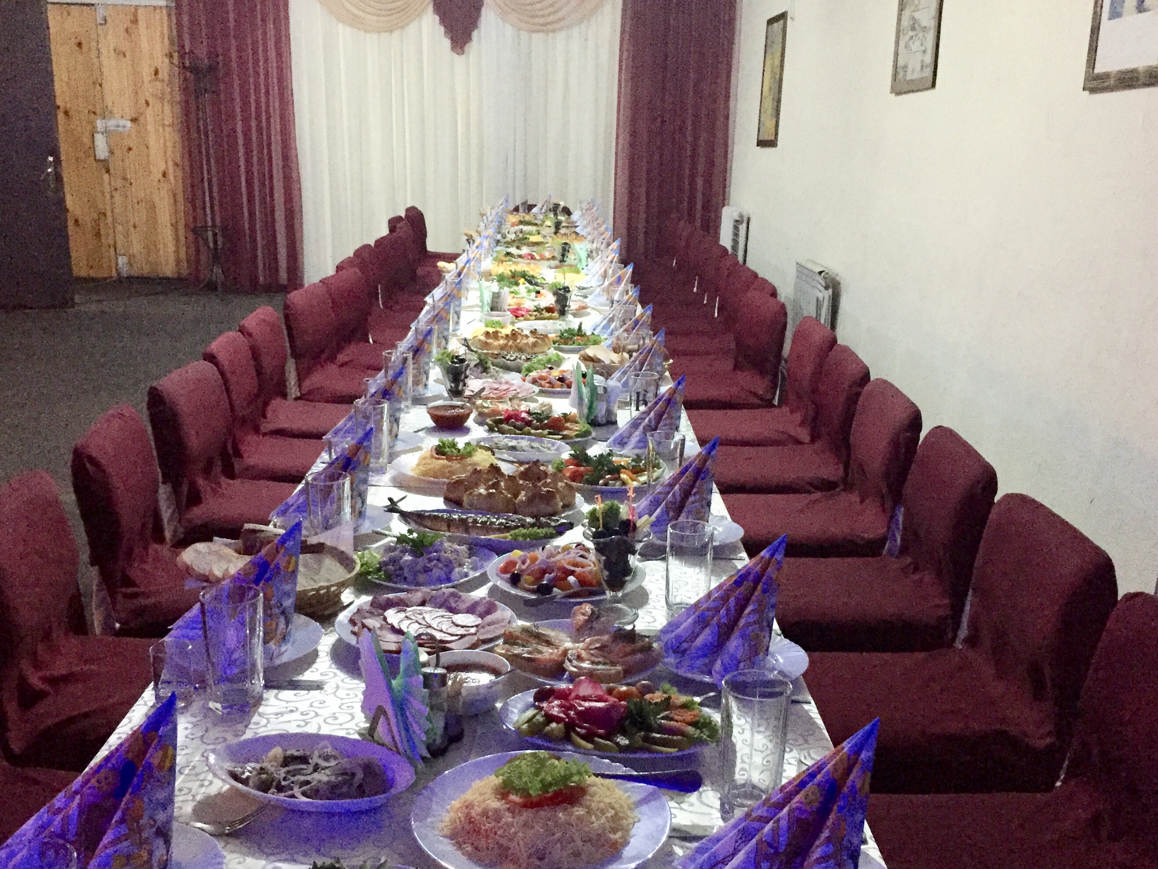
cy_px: 524
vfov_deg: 39.5
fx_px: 1204
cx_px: 585
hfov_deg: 51.4
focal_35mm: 36
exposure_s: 1/17
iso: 400
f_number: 2.2
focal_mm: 4.15
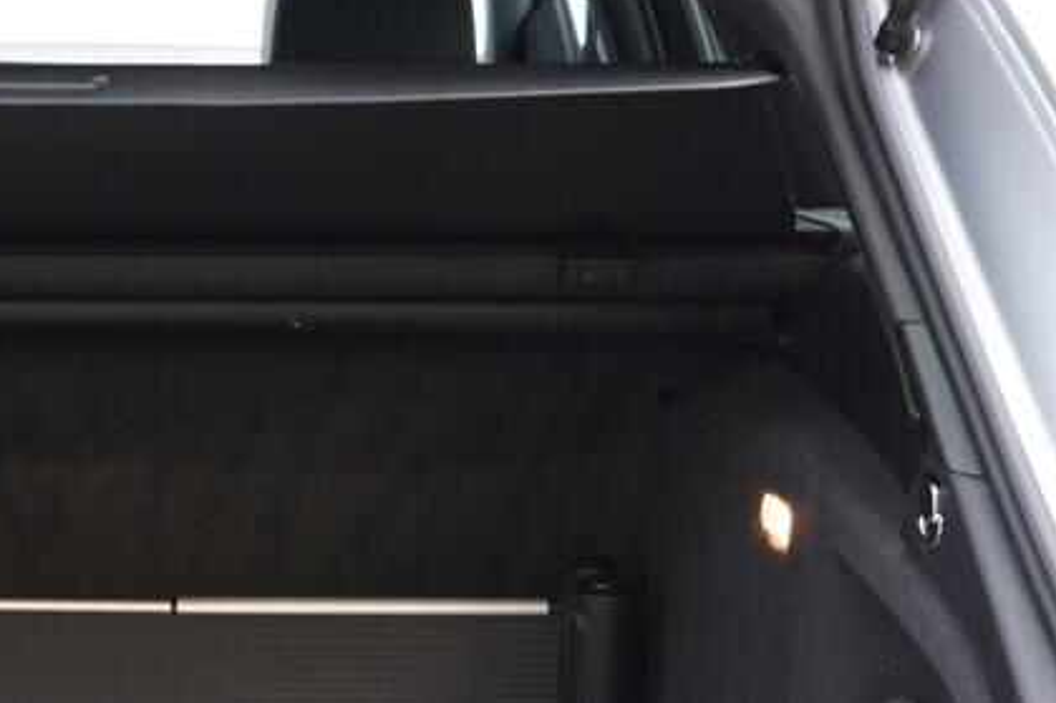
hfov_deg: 22.3
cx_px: 13
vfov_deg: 15.3
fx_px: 2580
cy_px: 669
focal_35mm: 88
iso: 320
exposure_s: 1/40
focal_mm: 24
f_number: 2.8
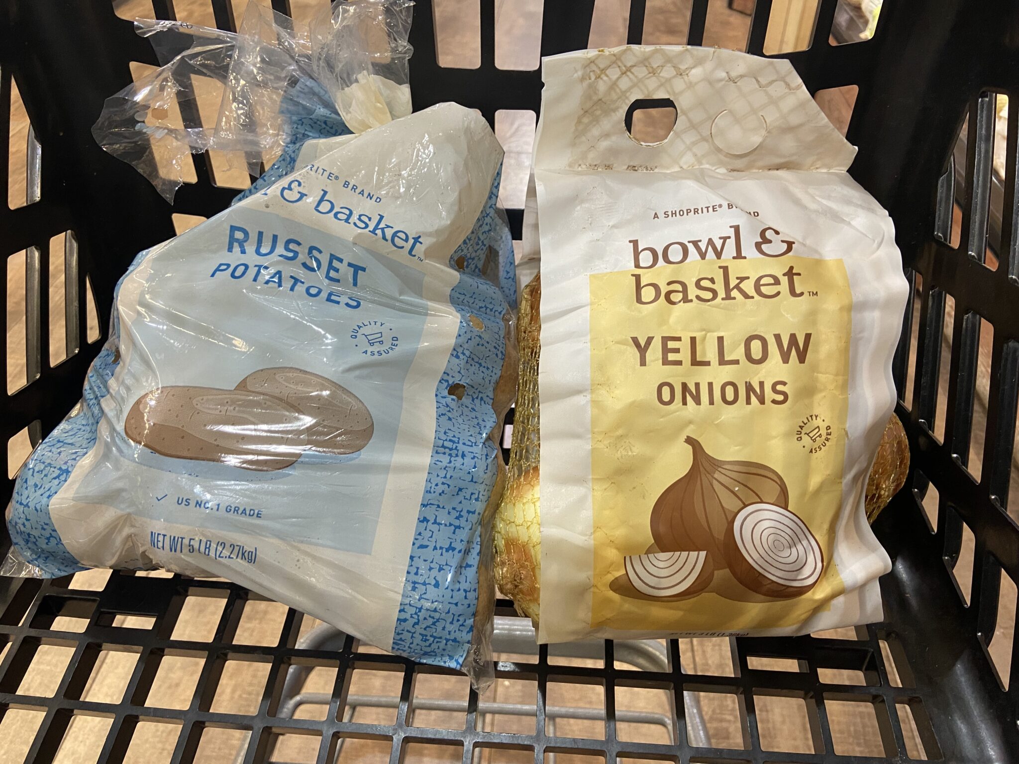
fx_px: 765
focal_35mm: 26
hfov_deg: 67.3
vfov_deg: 53.1
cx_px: 510
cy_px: 382
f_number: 1.8
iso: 160
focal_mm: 4.25
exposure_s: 1/60
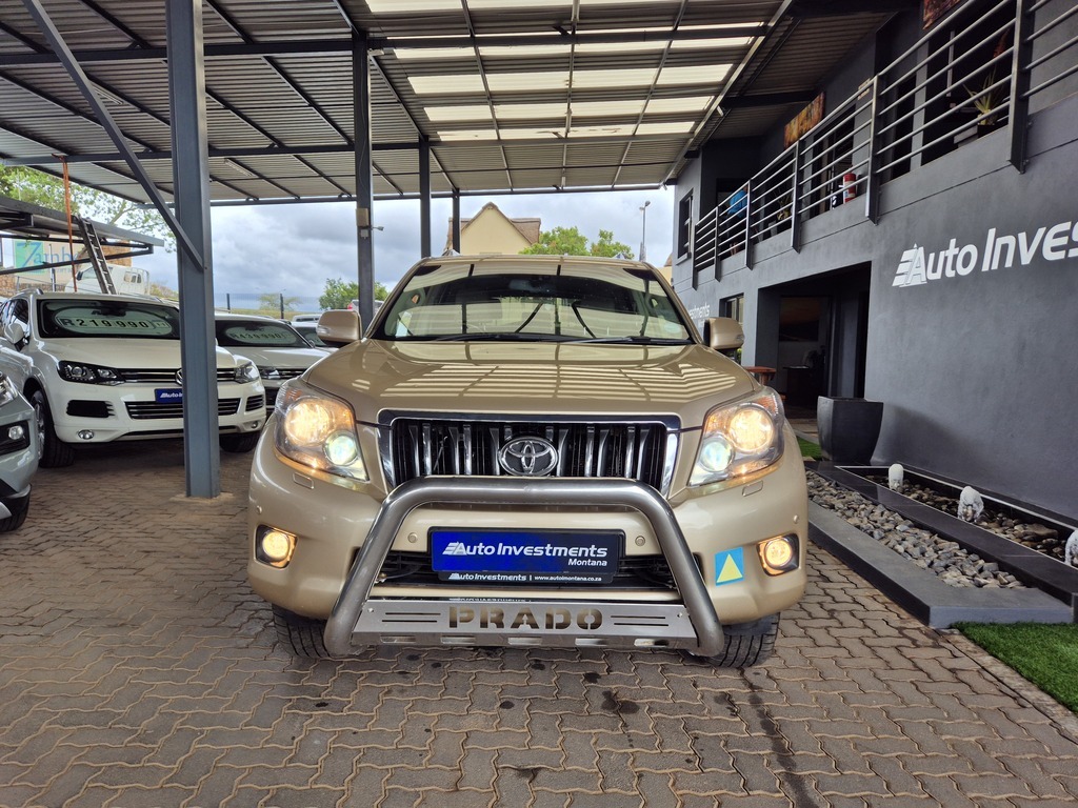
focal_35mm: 23
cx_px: 539
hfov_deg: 73.9
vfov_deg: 58.9
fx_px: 716
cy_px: 404
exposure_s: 1/576
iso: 25
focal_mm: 5.4
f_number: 1.8
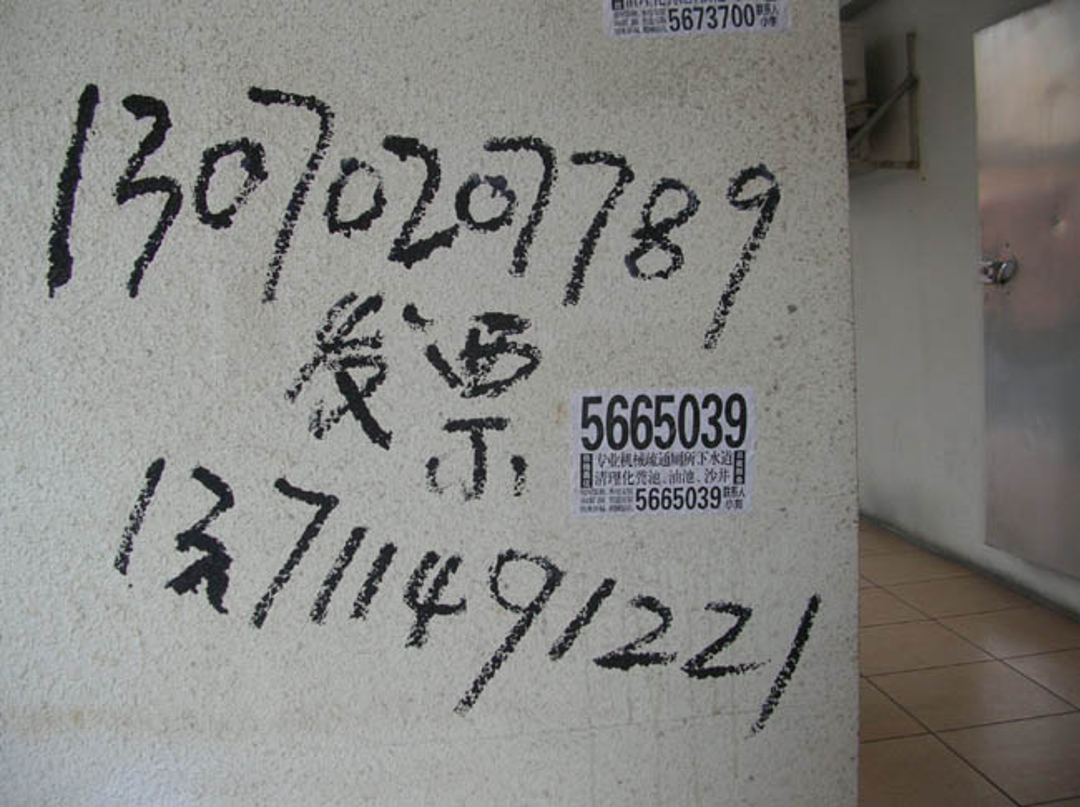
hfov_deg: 52.7
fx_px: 1091
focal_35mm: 35
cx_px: 540
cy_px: 404
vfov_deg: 40.6
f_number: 2.8
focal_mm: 5.8
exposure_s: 1/69.4
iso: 50
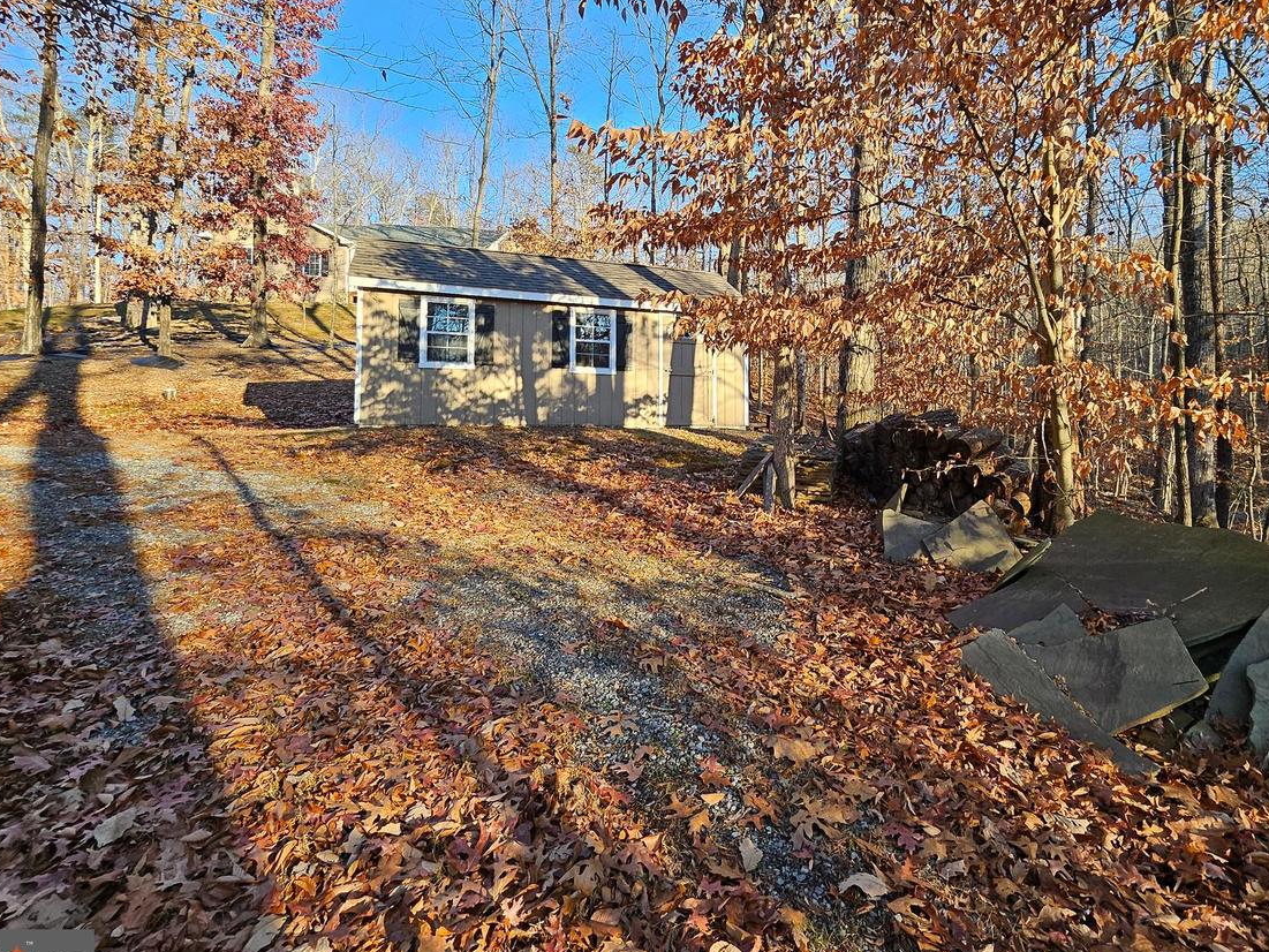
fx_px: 623
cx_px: 722
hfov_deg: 90.5
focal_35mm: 17
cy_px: 373
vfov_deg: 73.8
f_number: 2.2
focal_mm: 1.74
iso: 32
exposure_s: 1/188
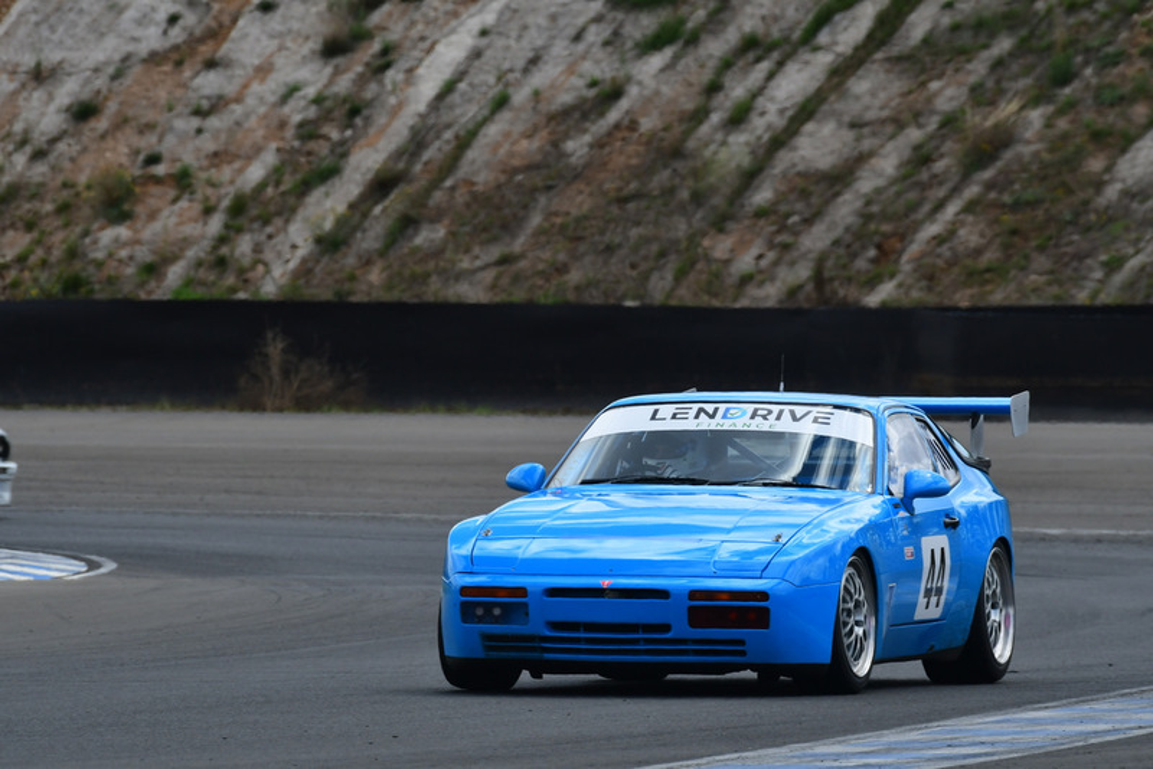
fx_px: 18261
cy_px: 384
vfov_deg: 2.4
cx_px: 576
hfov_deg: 3.6
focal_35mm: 570
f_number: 10
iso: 400
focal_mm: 380
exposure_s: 1/640
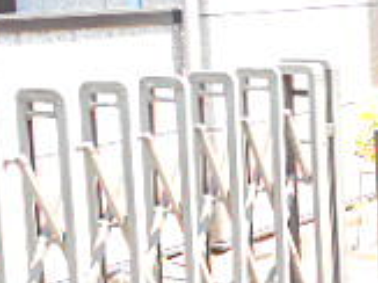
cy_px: 121
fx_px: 1113
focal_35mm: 102
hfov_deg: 17.1
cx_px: 598
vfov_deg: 14.5
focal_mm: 4.6
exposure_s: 1/250
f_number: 3.2
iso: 200
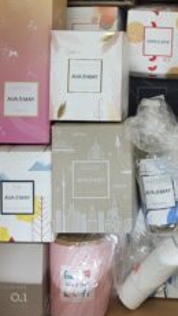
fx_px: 411
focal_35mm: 49
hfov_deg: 23.9
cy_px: 68
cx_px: 155
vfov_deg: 40.5
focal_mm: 5.4
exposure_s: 1/50
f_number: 1.8
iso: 160
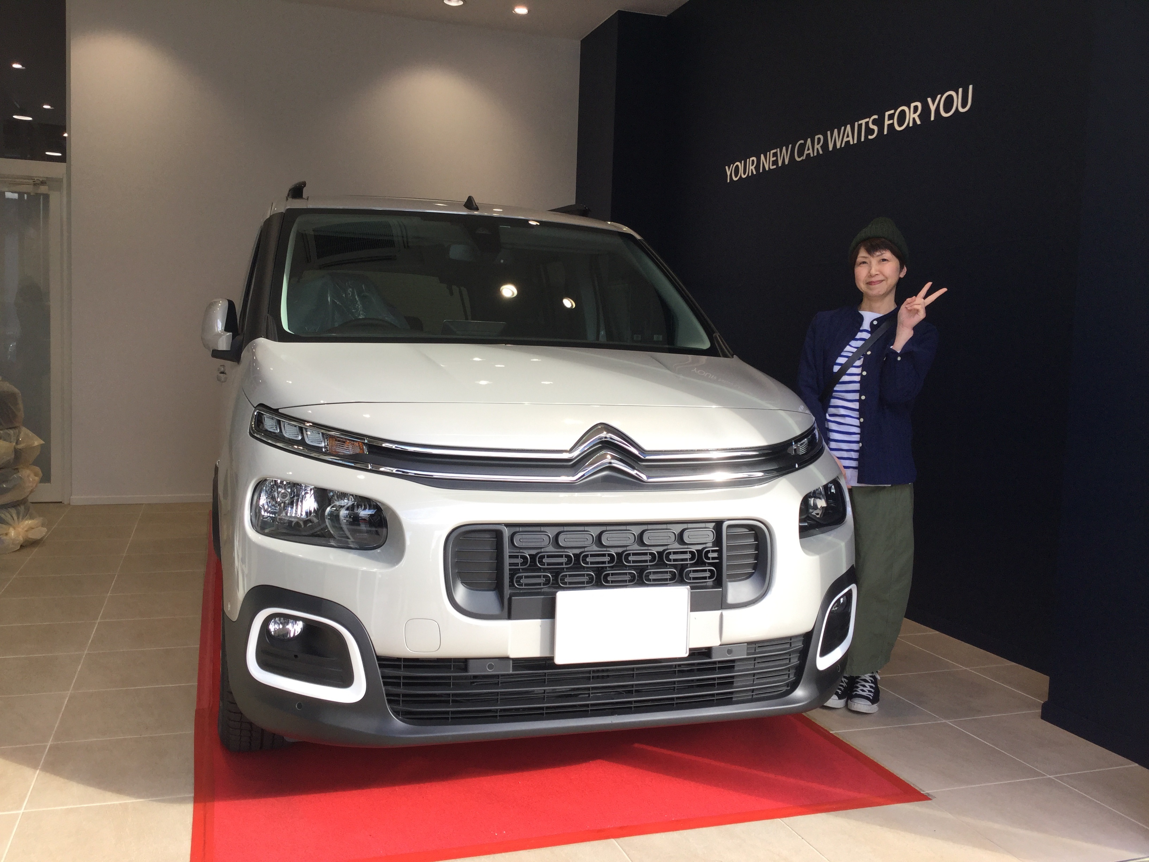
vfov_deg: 45.4
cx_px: 574
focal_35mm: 31
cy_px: 431
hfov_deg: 58.4
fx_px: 1029
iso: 25
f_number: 2.4
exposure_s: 1/120
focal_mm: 3.3
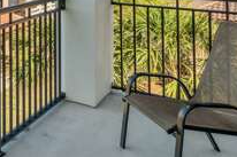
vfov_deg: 21.7
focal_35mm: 56
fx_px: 368
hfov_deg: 26.1
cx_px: -118
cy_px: -50
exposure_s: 1/30
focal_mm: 10
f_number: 8
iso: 100
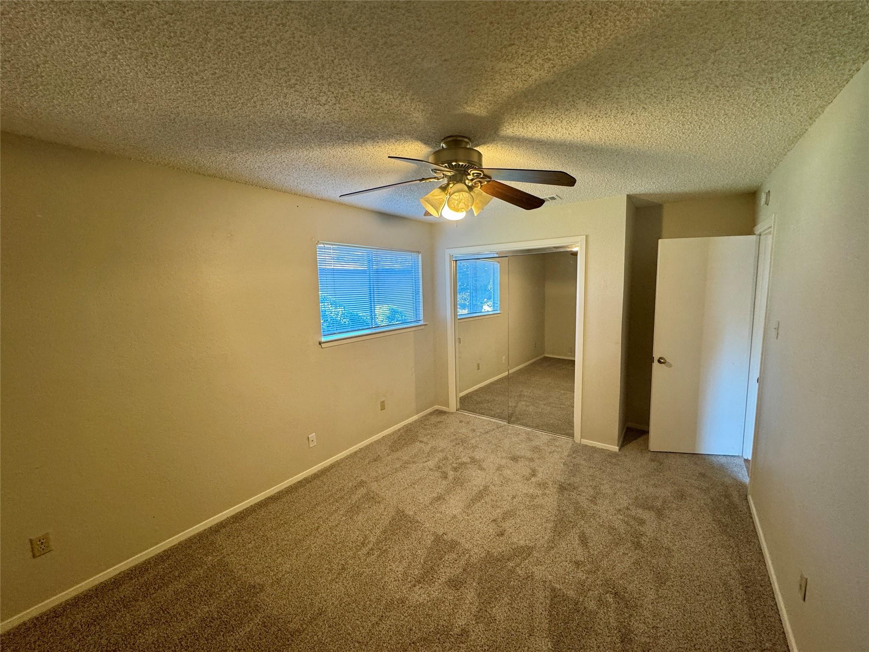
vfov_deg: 85.7
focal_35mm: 14
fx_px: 351
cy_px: 326
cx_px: 434
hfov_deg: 102.1
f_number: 2.2
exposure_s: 1/73
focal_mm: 2.22
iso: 200
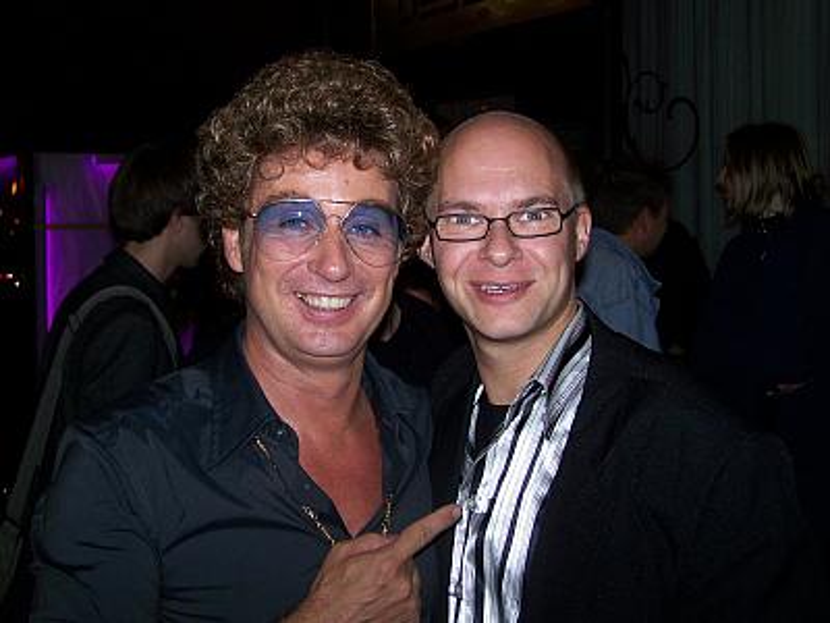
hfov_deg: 49.0
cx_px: 415
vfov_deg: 37.7
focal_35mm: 38
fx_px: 911
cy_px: 312
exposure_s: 1/80
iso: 80
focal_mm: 6.3
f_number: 2.8
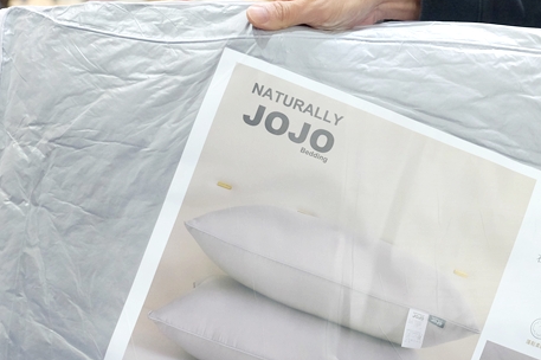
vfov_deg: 19.5
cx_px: 362
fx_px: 1036
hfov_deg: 29.1
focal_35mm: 69
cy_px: 278
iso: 2500
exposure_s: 1/105
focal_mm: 23
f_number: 2.8
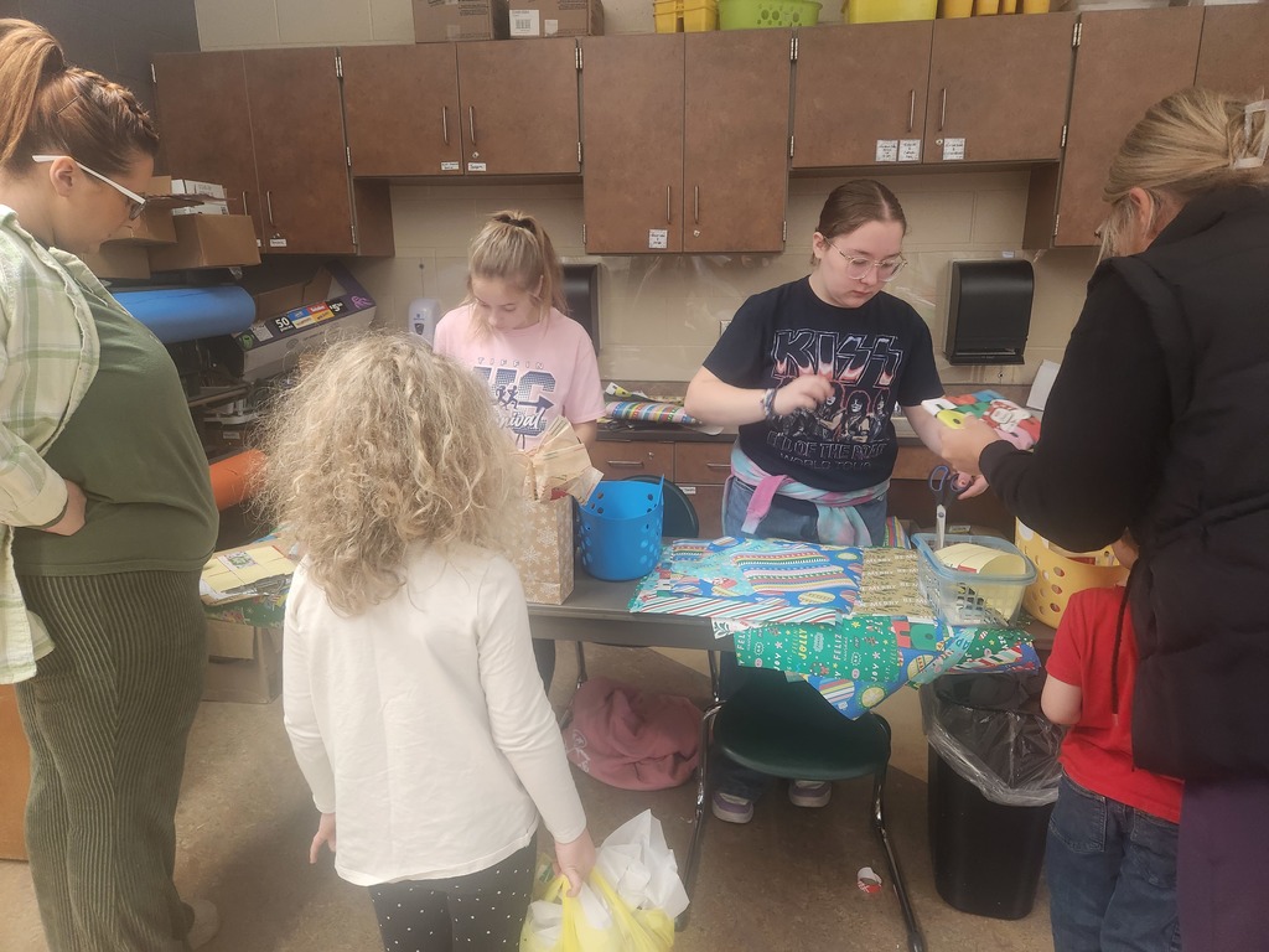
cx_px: 634
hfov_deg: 73.9
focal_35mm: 23
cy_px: 476
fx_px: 843
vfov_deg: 58.9
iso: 250
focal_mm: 5.4
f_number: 1.8
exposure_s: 1/120
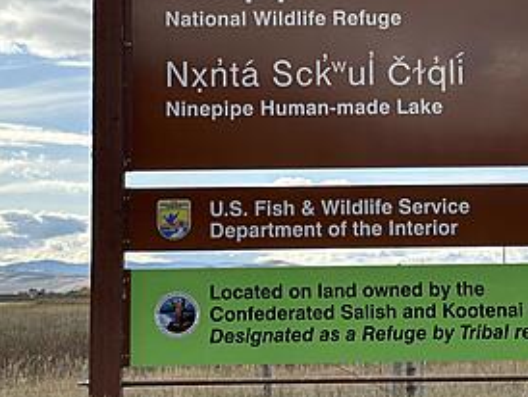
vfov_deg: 21.0
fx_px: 1069
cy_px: 129
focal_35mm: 70
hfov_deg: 27.5
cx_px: 382
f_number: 1.78
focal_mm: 6.86
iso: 64
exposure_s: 1/3257
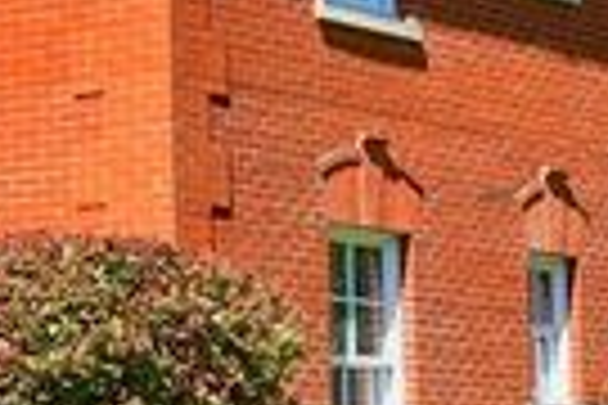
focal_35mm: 156
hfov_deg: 12.2
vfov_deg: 8.7
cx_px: -432
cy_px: -9
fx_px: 2634
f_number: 8
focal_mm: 20
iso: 160
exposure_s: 1/320
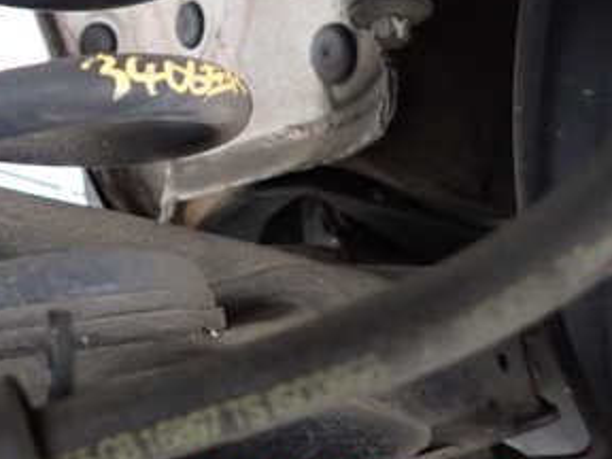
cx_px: 42
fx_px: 919
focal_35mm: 52
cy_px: 40
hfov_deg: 34.4
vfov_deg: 27.0
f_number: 2
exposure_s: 1/30
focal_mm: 4.5
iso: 640
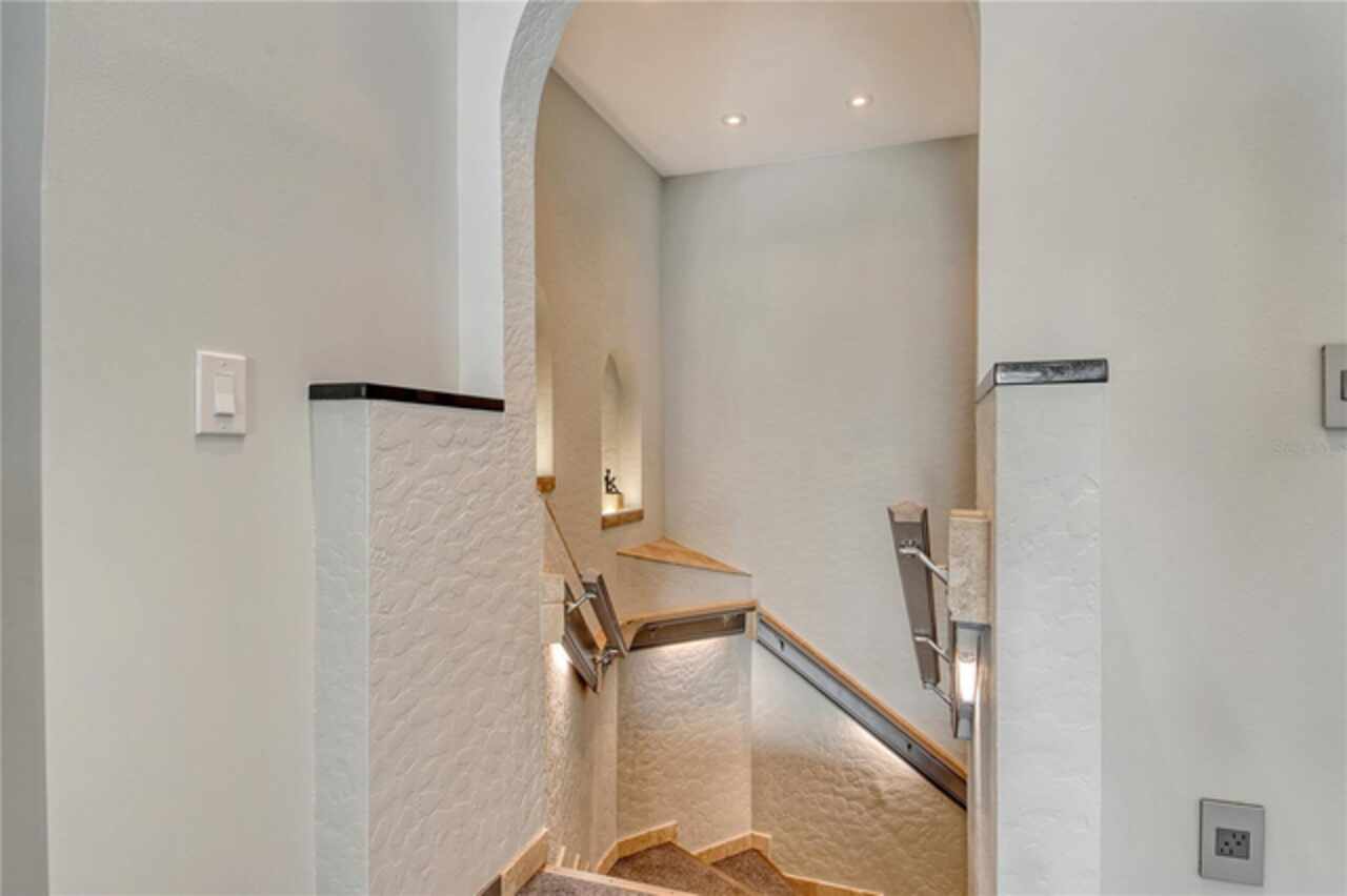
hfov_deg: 90.0
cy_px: 448
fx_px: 673
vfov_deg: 67.3
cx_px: 674
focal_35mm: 18
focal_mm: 12
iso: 640
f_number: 13
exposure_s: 1/400
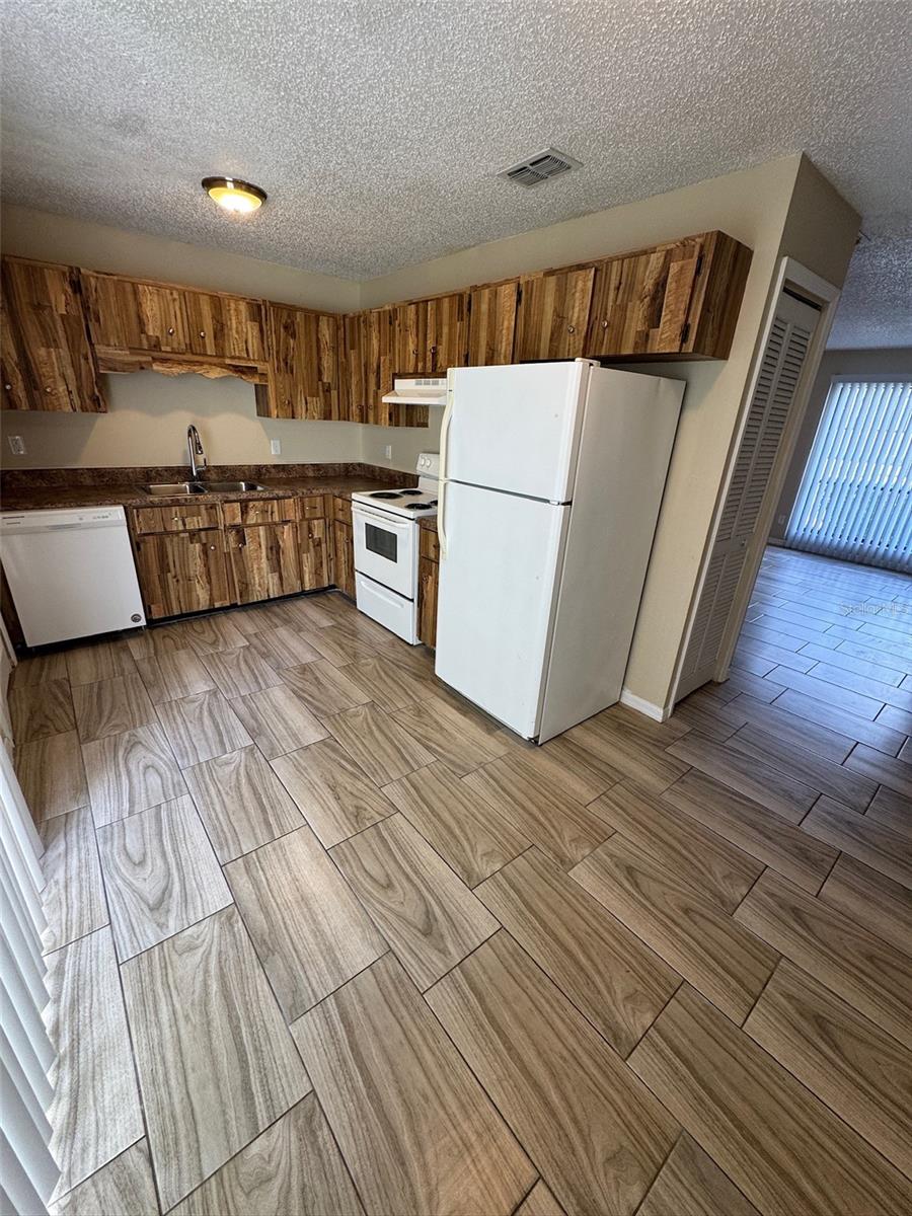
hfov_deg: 85.7
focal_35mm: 14
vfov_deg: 102.1
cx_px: 456
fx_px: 492
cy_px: 608
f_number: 2.2
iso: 100
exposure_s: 1/120
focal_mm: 2.22
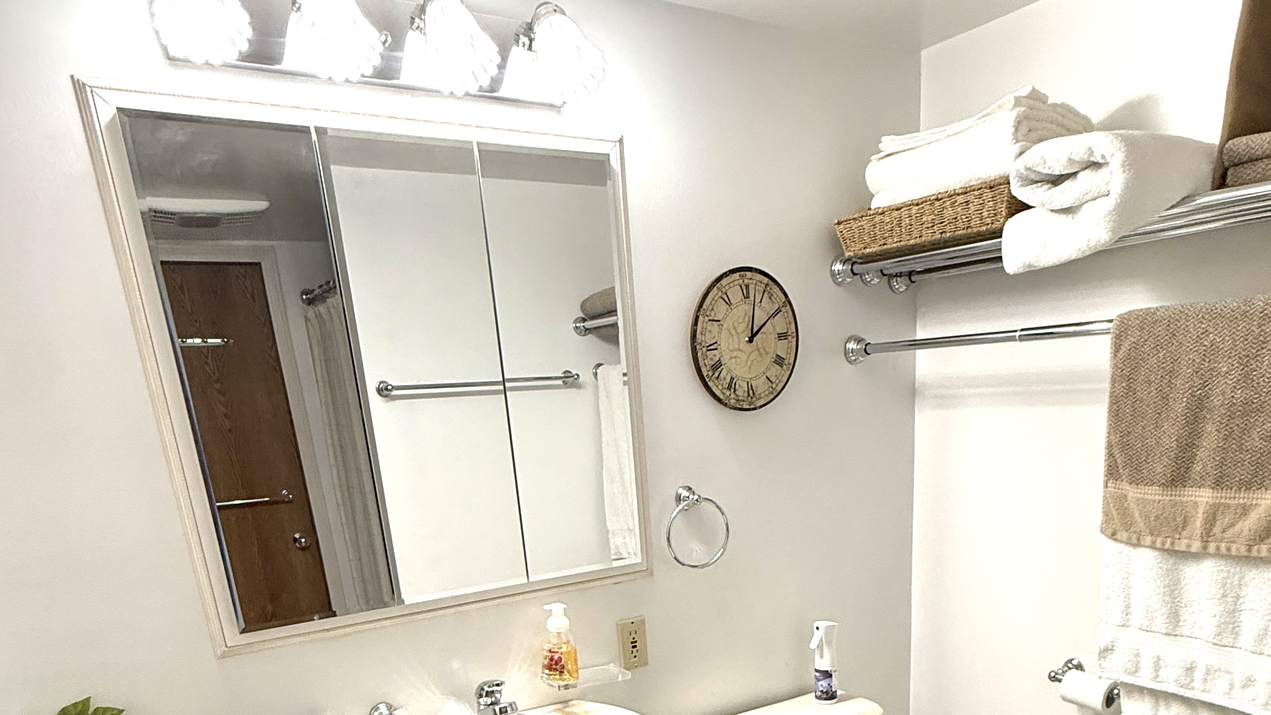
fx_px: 876
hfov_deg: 71.7
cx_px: 695
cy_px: 680
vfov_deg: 40.1
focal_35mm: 26
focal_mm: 2.22
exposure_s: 1/120
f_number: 2.2
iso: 250
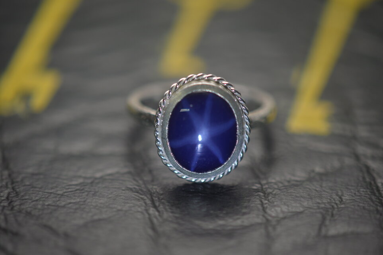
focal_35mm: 128
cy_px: 128
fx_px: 1355
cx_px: 192
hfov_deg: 16.1
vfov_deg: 10.7
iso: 100
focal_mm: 85
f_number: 4.2
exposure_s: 1/125
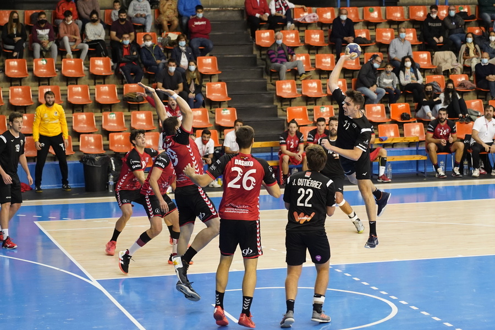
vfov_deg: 13.0
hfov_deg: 19.5
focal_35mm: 105
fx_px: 1444
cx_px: 248
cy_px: 165
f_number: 2.8
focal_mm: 70
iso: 3200
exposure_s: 1/1000
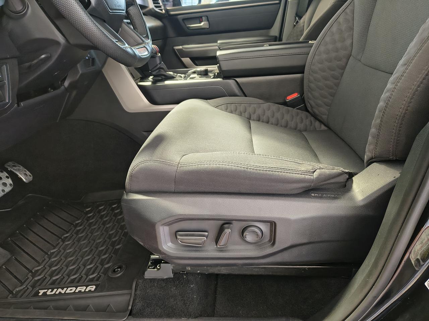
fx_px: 297
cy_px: 160
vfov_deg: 56.8
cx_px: 214
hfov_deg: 71.6
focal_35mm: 24
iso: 2409
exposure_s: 1/30
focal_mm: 5.56
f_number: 1.8
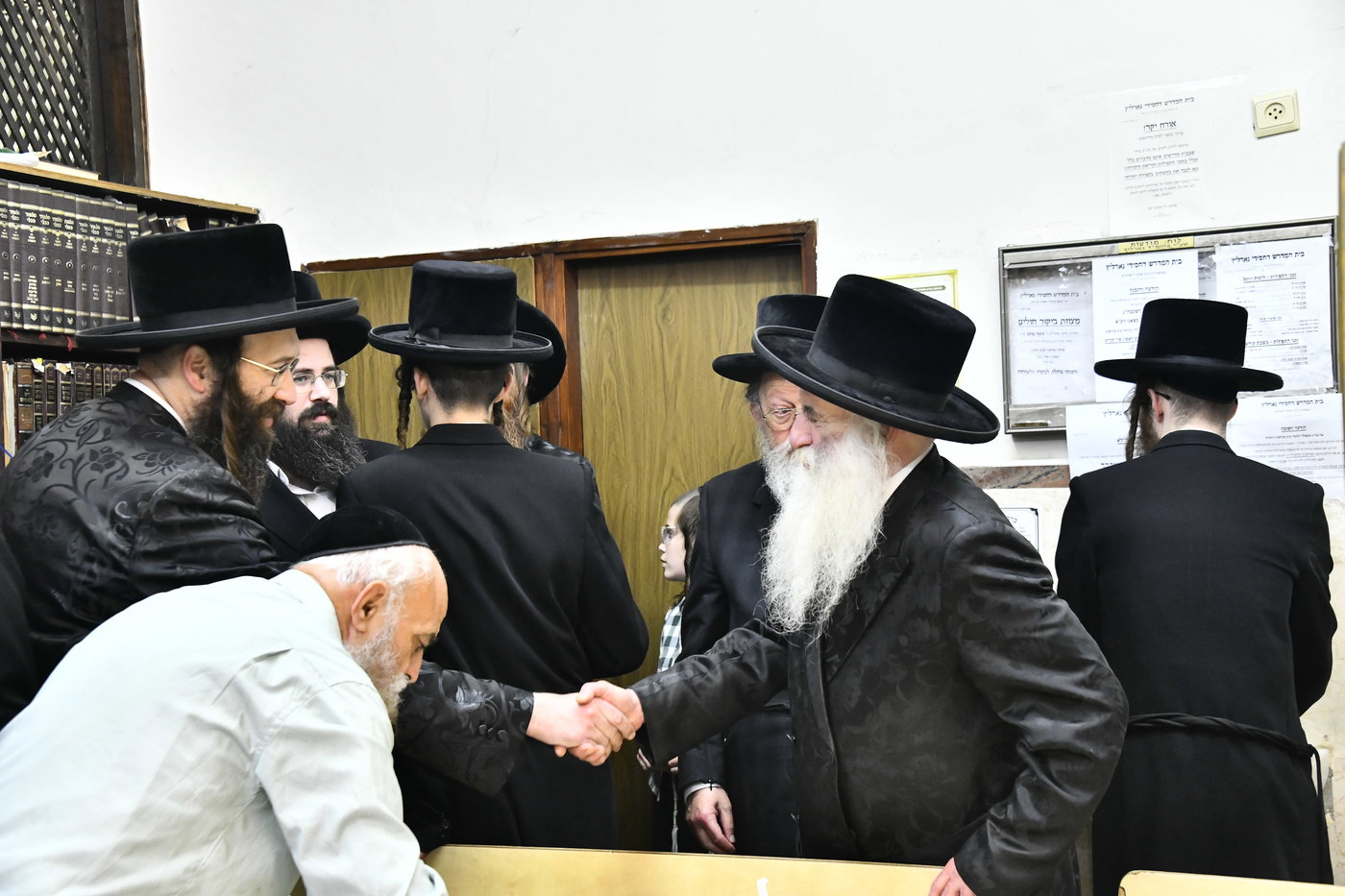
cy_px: 448
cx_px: 672
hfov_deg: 32.4
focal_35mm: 62
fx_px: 2316
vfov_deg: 21.9
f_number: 5.6
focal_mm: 62
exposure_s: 1/160
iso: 3200
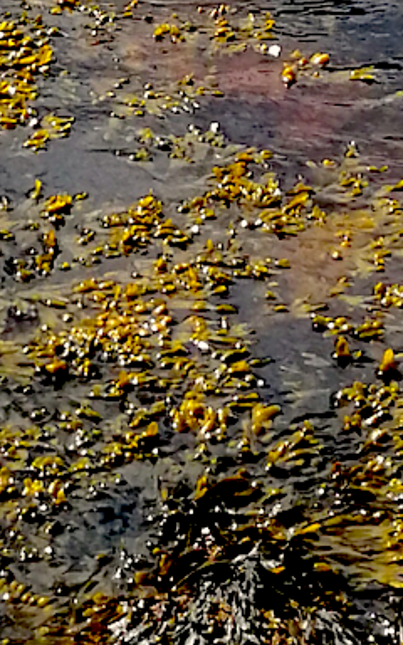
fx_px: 3356
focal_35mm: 191
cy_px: -381
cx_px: 55
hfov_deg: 6.9
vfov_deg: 10.5
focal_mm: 3.95
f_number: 1.8
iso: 50
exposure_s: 1/857
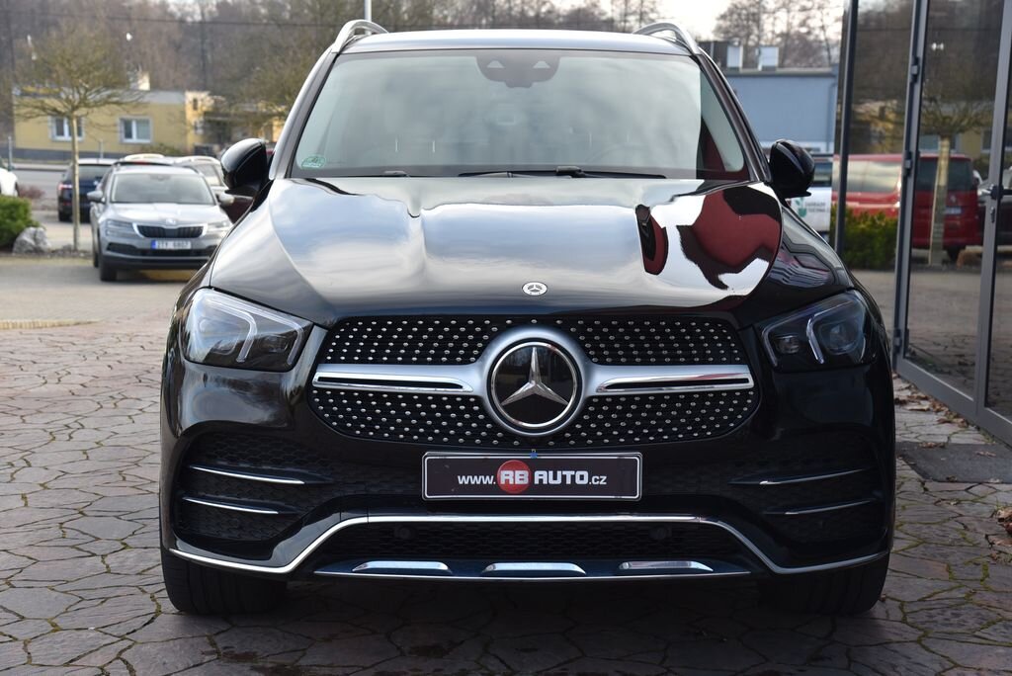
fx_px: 1631
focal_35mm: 58
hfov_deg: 34.5
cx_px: 506
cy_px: 338
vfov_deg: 23.4
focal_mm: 58
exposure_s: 1/160
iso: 500
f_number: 6.3
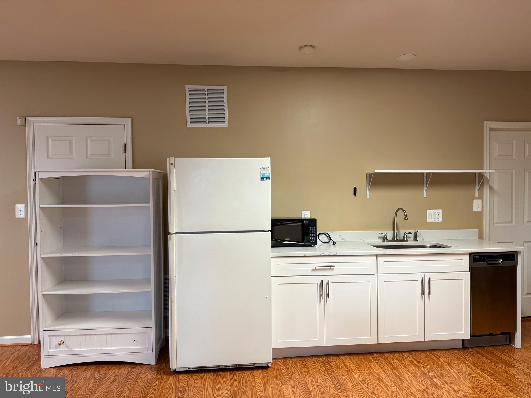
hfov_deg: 71.6
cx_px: 266
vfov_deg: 56.8
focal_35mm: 24
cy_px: 199
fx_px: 368
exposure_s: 1/60
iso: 320
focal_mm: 6.76
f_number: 1.78
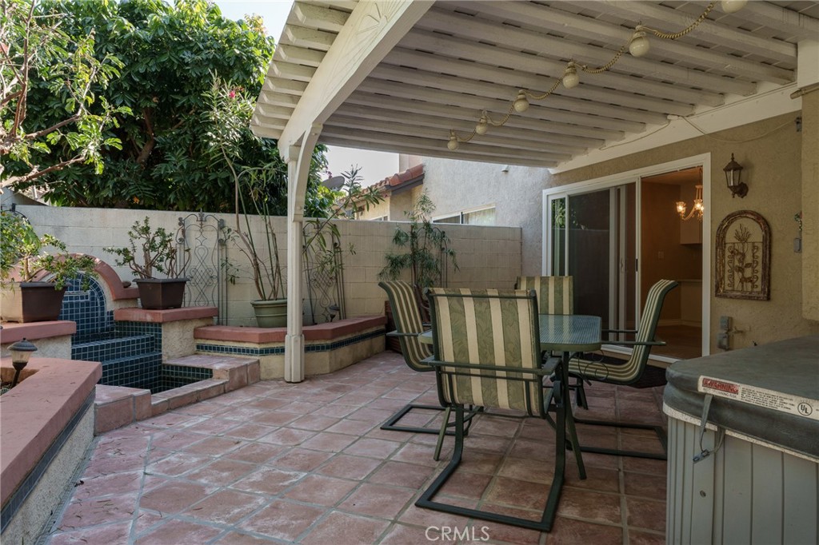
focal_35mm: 22
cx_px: 410
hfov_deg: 79.4
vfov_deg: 57.9
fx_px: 493
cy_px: 272
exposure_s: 1/80
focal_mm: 21.7
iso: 400
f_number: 11
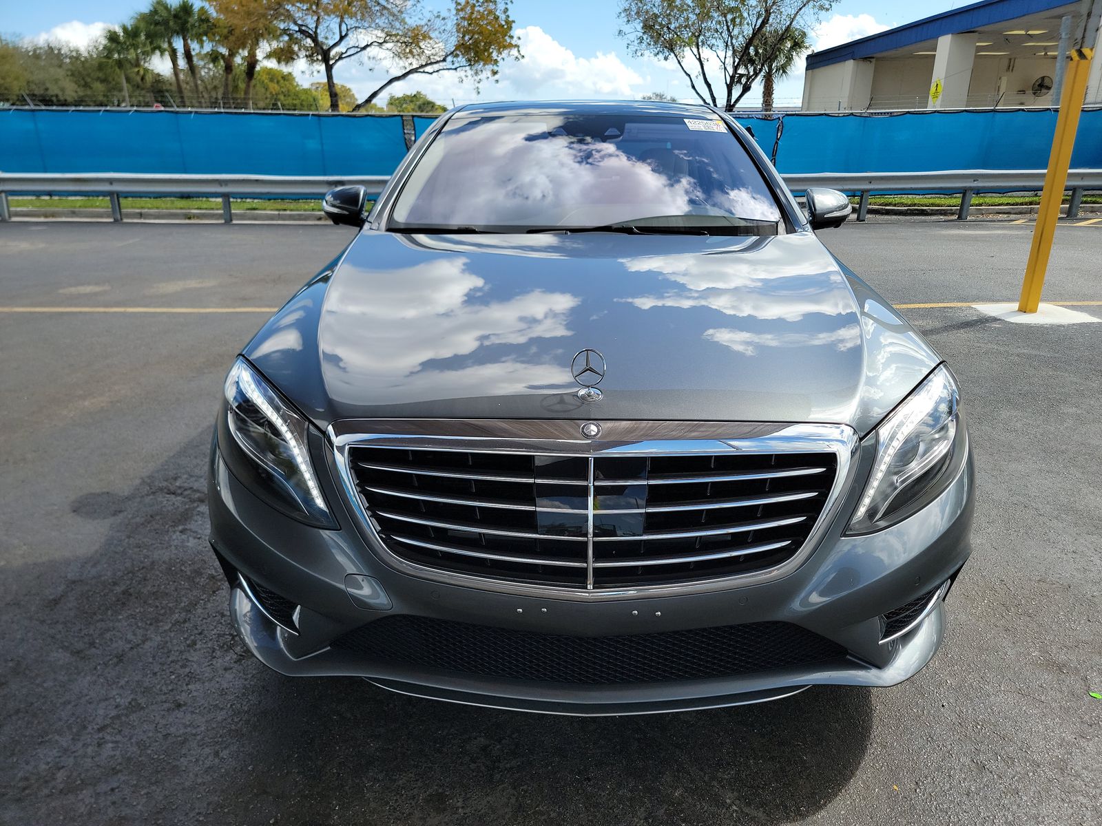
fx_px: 764
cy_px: 413
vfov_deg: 56.8
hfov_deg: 71.6
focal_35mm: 24
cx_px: 551
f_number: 1.8
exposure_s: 1/607
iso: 50
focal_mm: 6.7
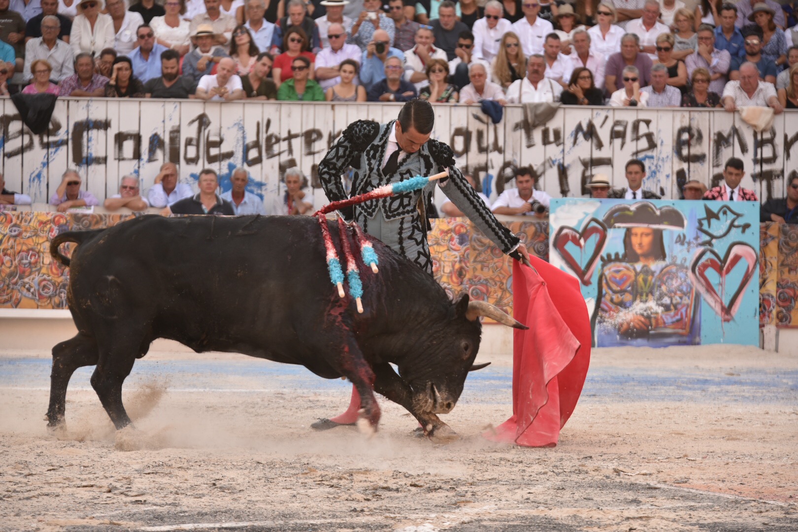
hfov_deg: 13.7
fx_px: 3325
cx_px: 399
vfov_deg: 9.1
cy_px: 266
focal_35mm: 150
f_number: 5.6
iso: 640
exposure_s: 1/640
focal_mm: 150
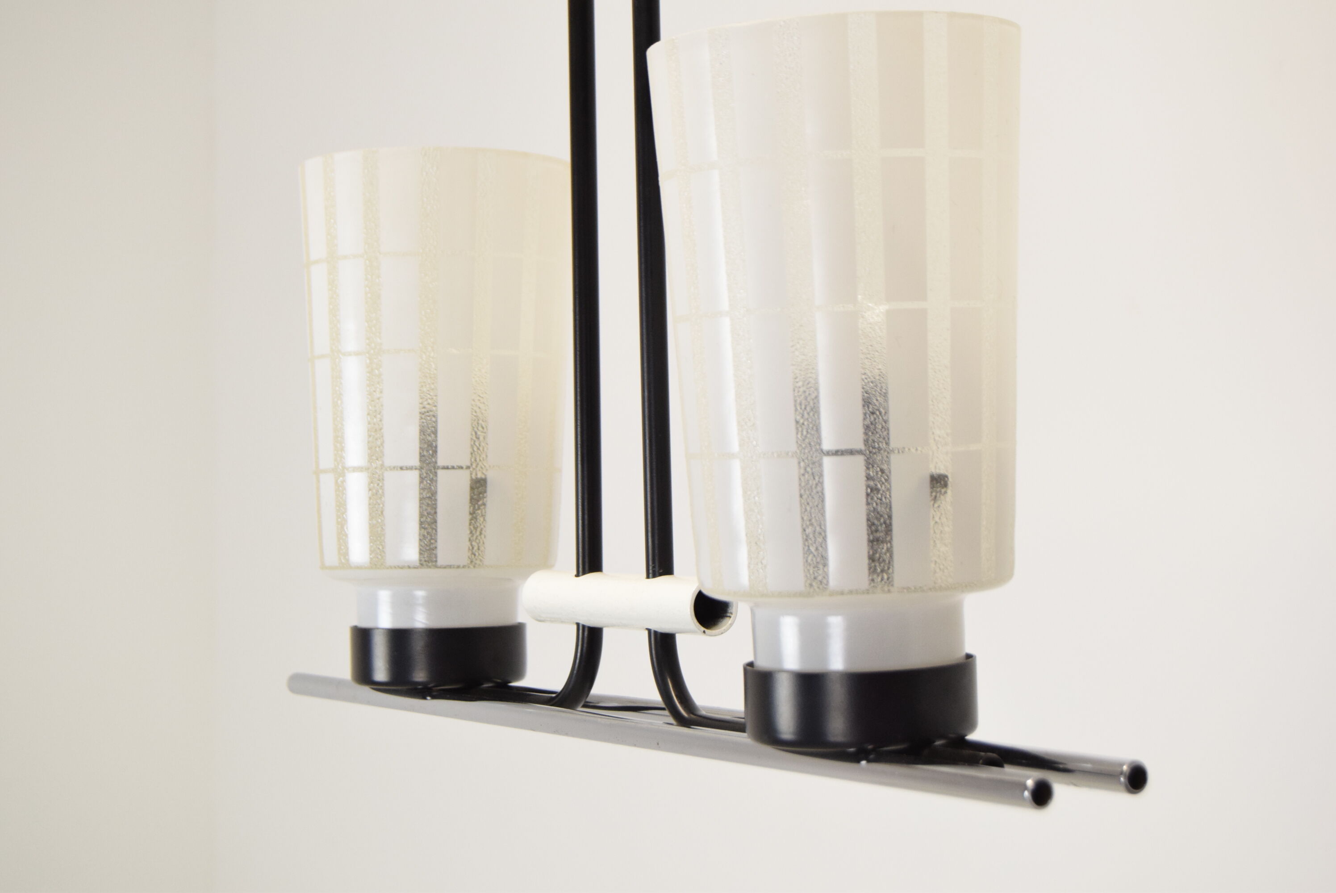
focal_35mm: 68
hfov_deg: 29.8
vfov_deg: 20.2
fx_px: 2507
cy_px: 446
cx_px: 668
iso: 1600
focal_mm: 45
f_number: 7.1
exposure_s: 1/200
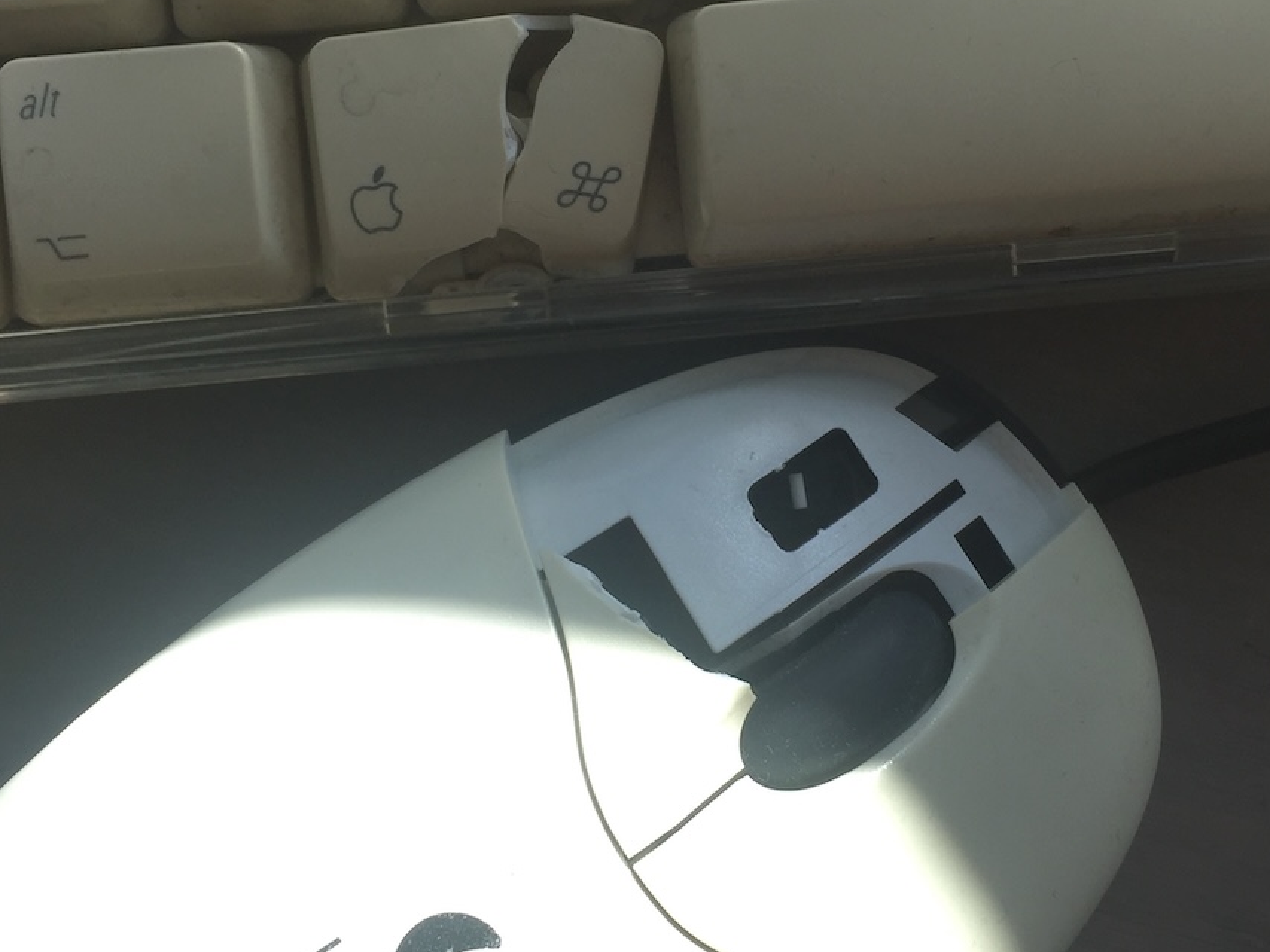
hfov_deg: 37.4
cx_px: 712
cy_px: 368
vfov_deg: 28.5
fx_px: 1871
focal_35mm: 51
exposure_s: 1/391
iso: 32
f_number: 2.2
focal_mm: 4.15
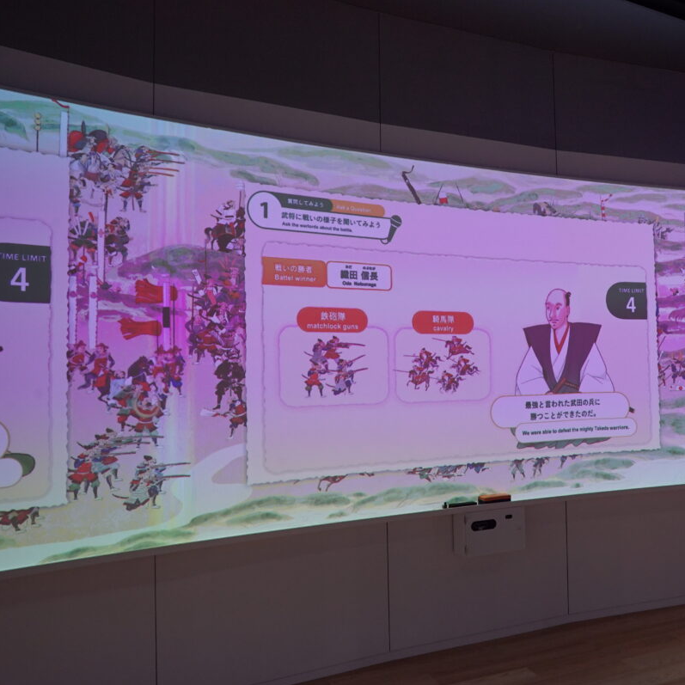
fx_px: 716
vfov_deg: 51.1
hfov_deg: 50.4
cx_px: 445
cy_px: 344
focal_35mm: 32
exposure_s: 1/250
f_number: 8
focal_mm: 25
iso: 1600
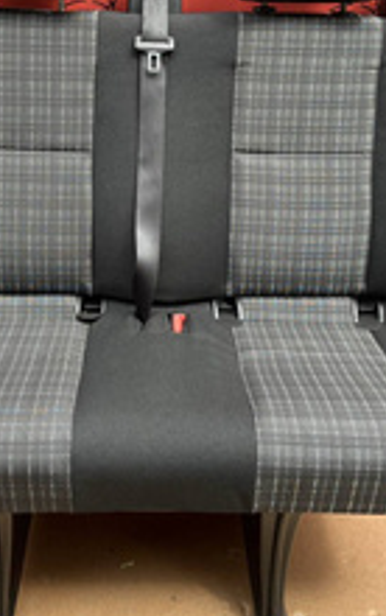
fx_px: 755
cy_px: 221
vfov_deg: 43.9
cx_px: 157
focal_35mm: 45
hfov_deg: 28.6
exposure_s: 1/360
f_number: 1.6
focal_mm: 5.1
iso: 50
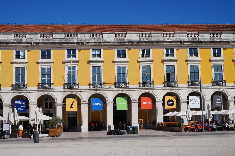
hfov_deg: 36.0
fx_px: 362
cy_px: 78
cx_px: 118
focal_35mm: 56
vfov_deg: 24.4
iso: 200
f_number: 16
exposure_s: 1/400
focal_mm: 37
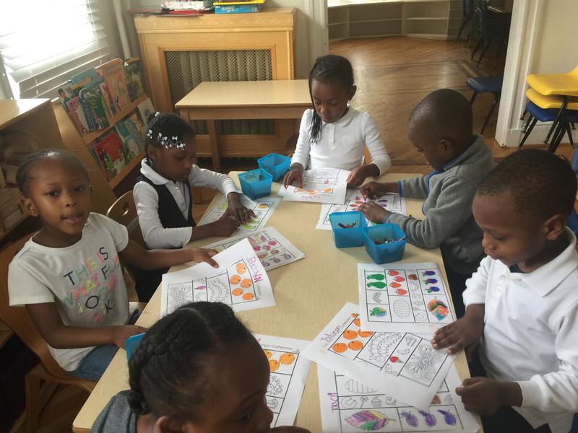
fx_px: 484
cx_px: 289
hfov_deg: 61.7
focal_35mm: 29
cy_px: 216
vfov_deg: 48.2
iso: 32
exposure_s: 1/15
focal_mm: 4.15
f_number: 2.2
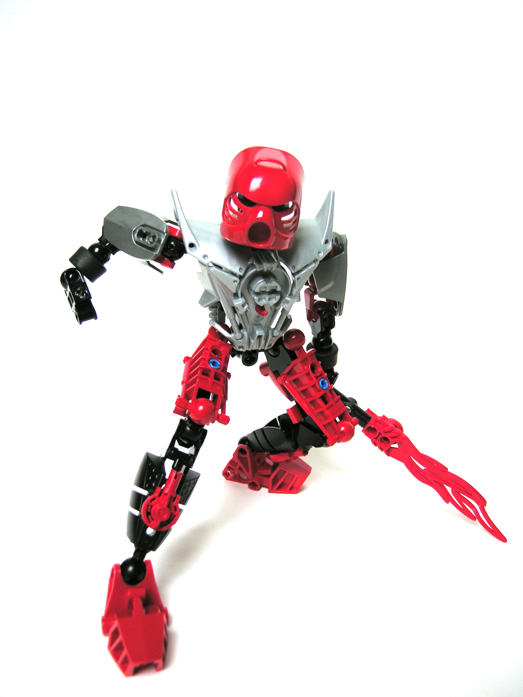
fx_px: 604
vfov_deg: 60.0
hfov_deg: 46.8
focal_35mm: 30
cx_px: 262
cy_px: 348
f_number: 2.8
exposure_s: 1/11.4
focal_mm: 7.5
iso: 50
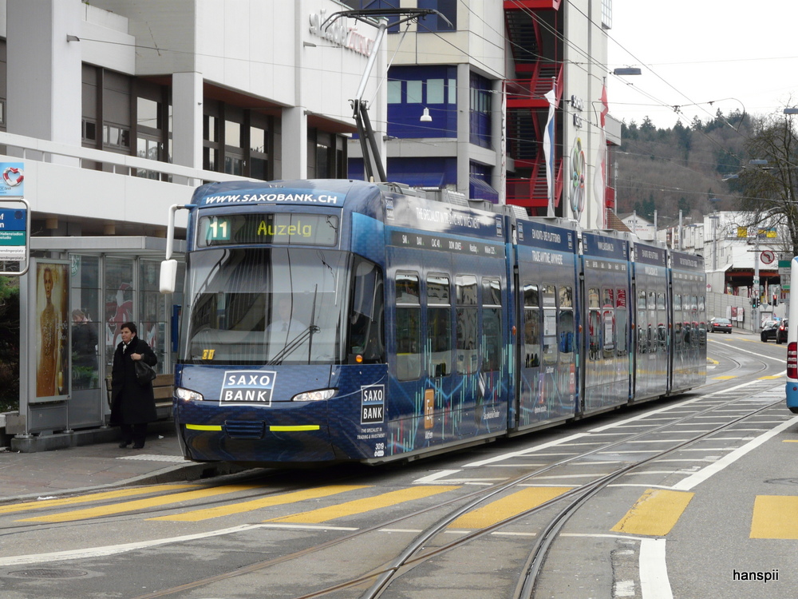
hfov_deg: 18.5
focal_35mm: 106
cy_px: 300
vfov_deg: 14.0
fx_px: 2444
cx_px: 399
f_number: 3.6
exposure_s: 1/125
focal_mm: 17.5
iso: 100
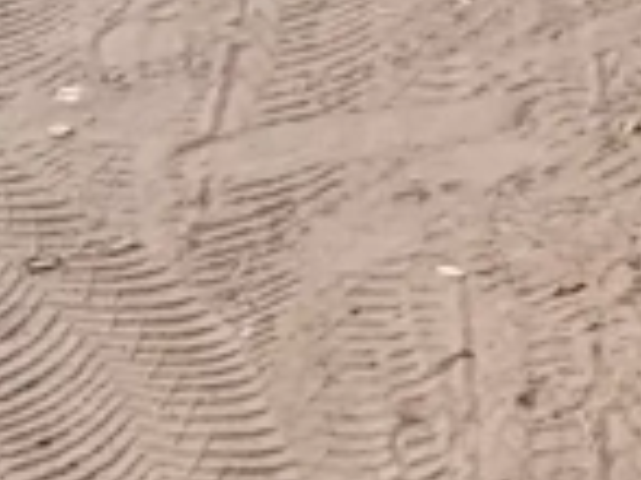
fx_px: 3404
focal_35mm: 184
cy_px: -513
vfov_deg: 7.7
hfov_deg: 8.7
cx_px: 2001
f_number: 1.8
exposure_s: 1/1399
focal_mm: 3.84
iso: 52
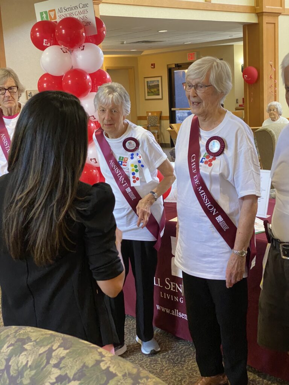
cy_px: 192
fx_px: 579
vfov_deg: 36.8
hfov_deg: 28.0
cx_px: 144
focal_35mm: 52
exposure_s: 1/60
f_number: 2
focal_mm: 6
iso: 320
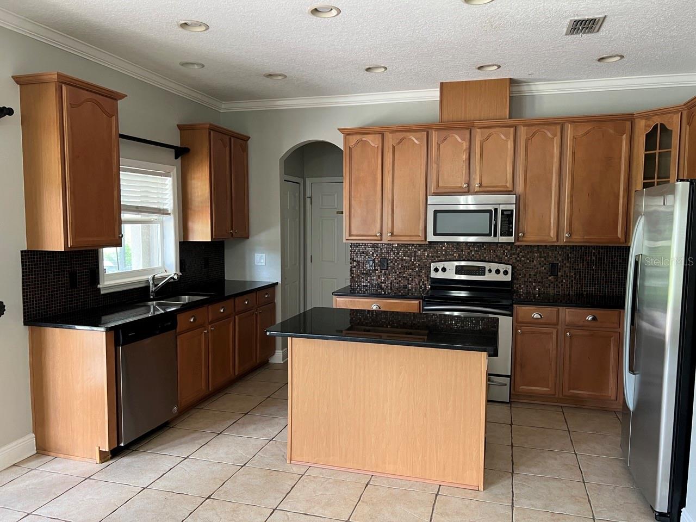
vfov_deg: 53.1
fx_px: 523
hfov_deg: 67.3
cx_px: 348
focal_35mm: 26
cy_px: 261
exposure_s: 1/60
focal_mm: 5.7
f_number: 1.5
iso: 160
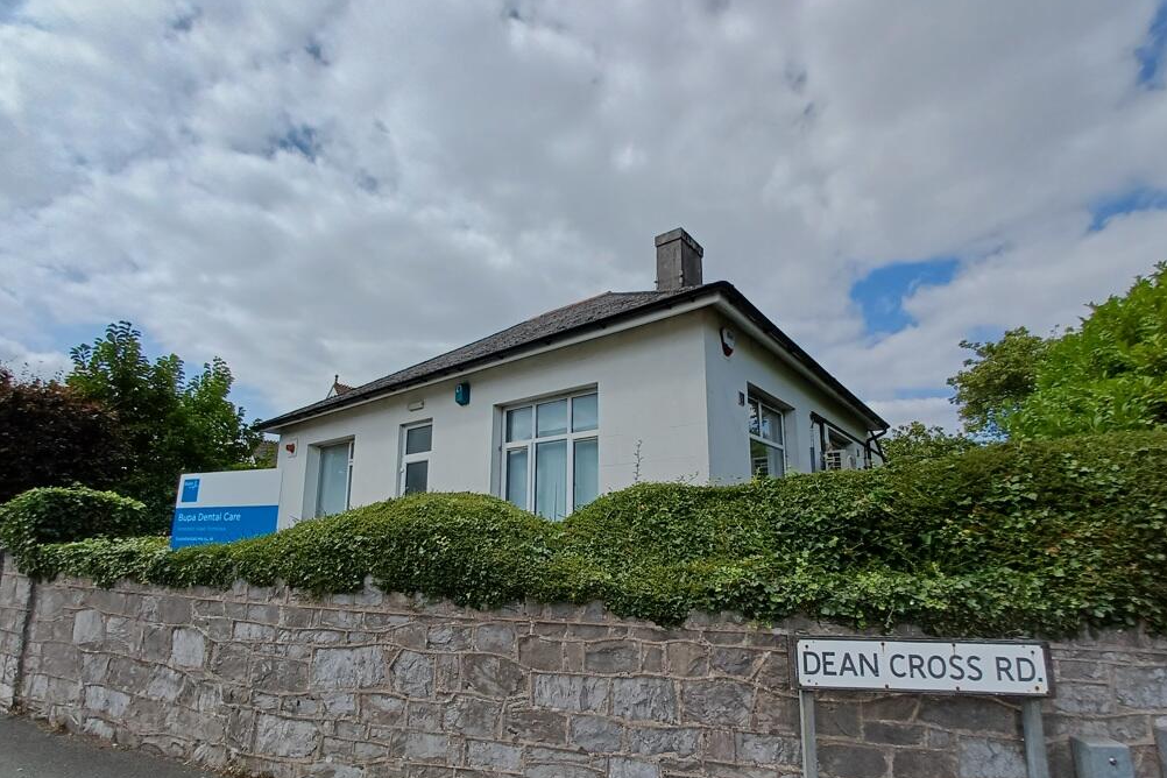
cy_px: 436
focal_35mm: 17
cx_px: 577
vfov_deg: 70.2
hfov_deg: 93.3
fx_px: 551
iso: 40
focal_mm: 1.64
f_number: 2.2
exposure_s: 1/2155
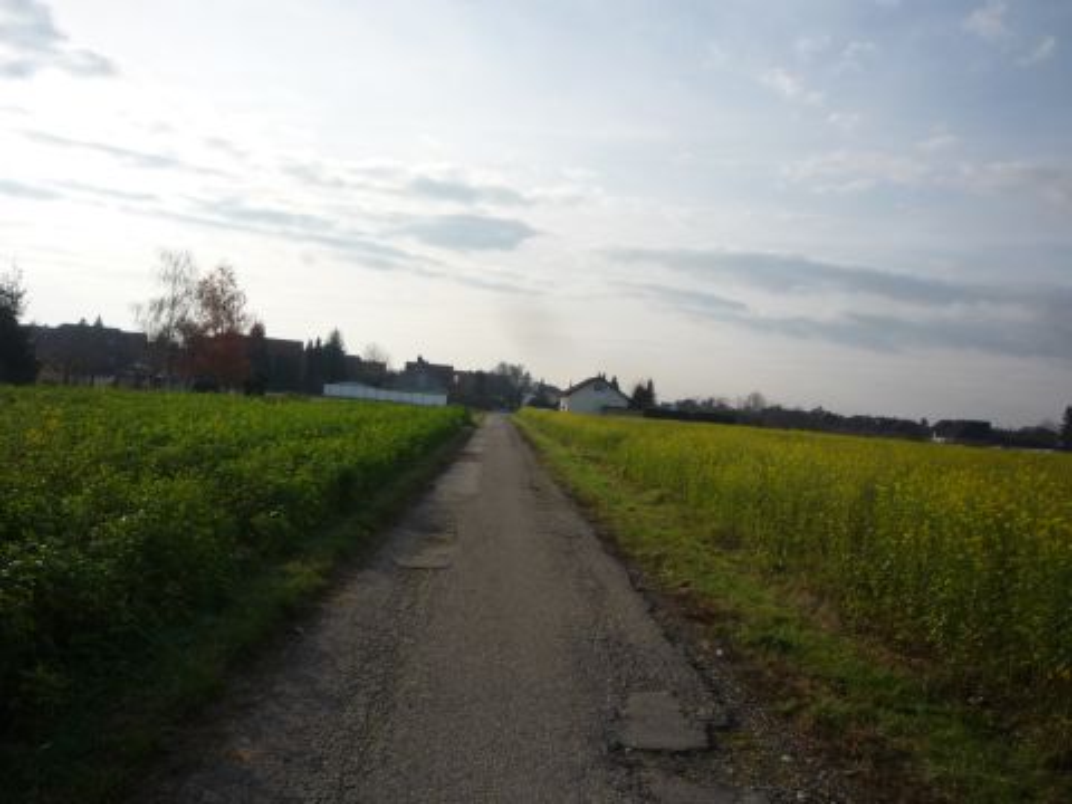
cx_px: 536
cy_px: 402
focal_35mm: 32
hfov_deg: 56.8
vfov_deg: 44.2
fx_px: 991
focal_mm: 5.2
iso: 100
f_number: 5.6
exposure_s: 1/400
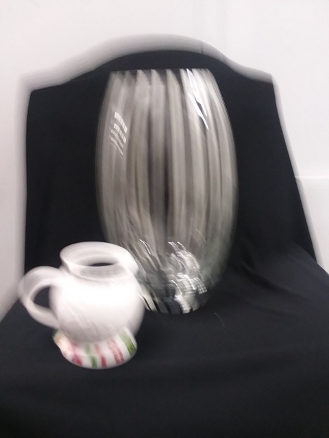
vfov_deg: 61.7
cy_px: 219
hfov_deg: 48.2
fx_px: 367
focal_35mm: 29
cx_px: 164
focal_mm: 2.47
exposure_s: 1/17
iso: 160
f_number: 1.9
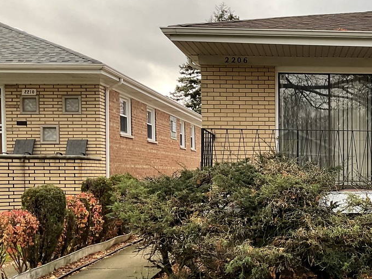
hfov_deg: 29.9
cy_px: 195
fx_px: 655
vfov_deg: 23.8
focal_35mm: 61
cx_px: 358
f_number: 1.8
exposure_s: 1/122
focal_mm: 3
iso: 32
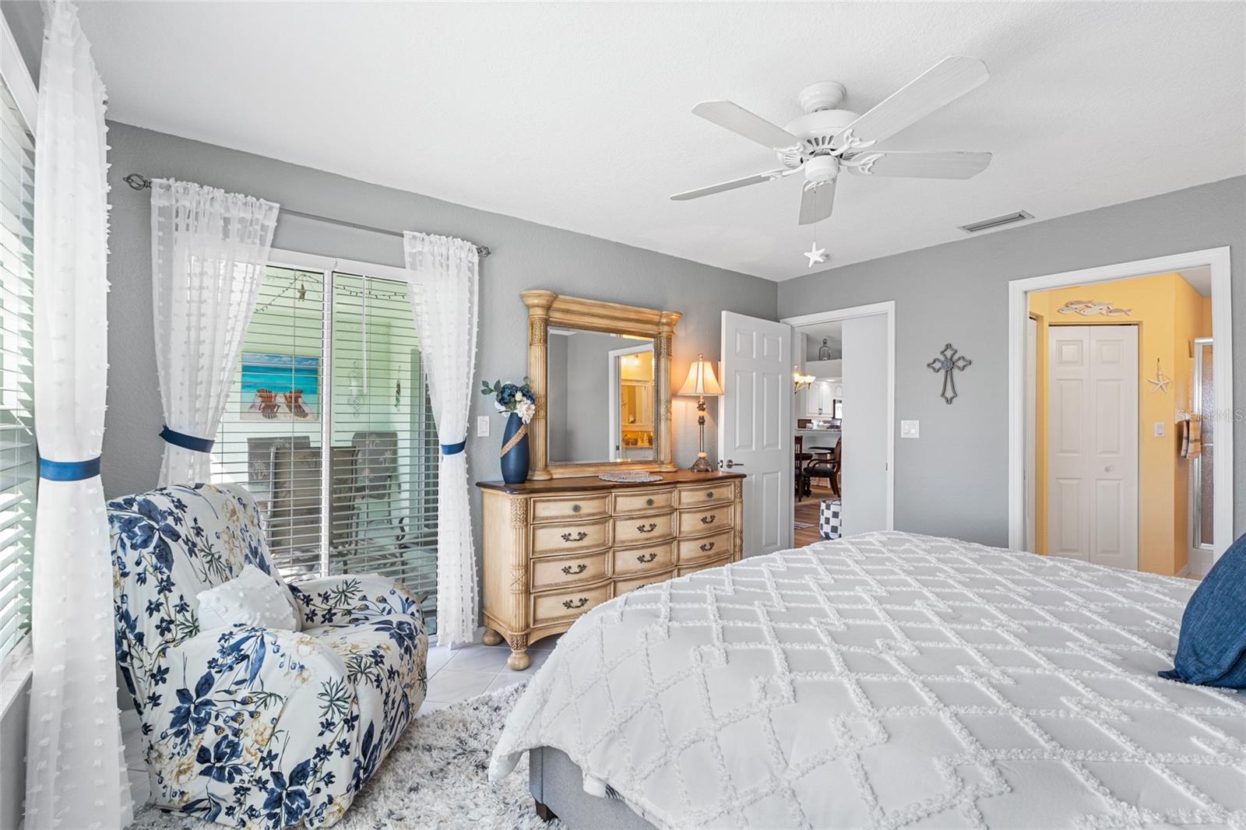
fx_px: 554
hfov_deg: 96.7
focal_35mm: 16
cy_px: 415
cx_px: 623
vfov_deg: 73.7
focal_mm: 16
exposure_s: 1/2.5
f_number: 9
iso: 100
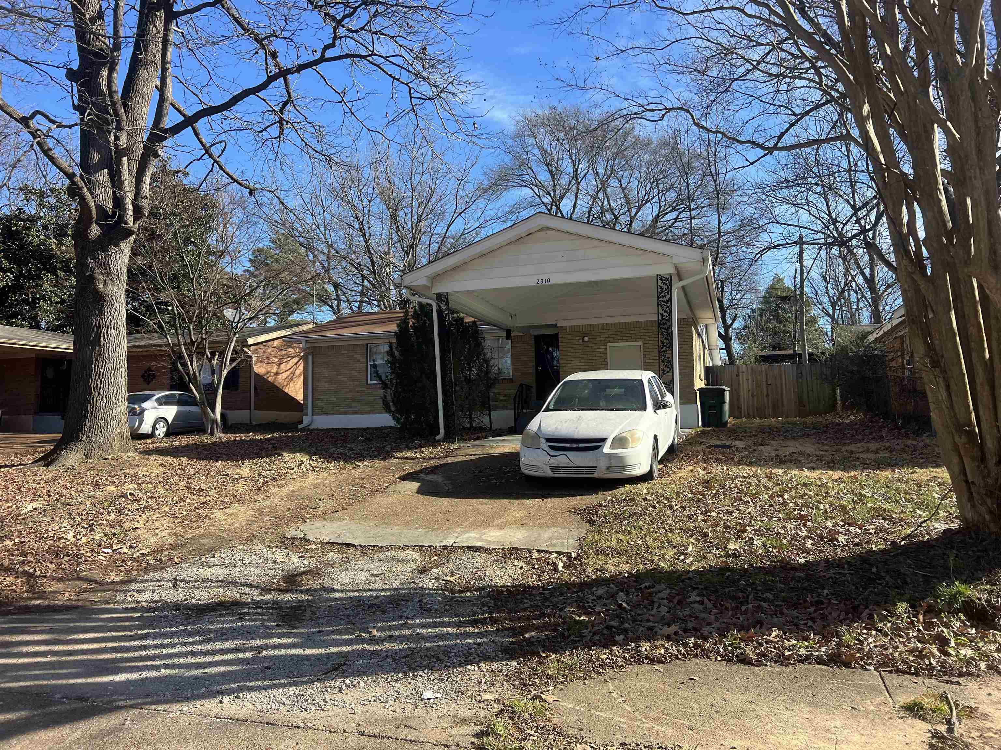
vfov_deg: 53.1
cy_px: 375
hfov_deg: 67.3
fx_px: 752
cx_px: 500
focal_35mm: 26
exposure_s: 1/1531
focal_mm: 5.7
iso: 50
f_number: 1.5
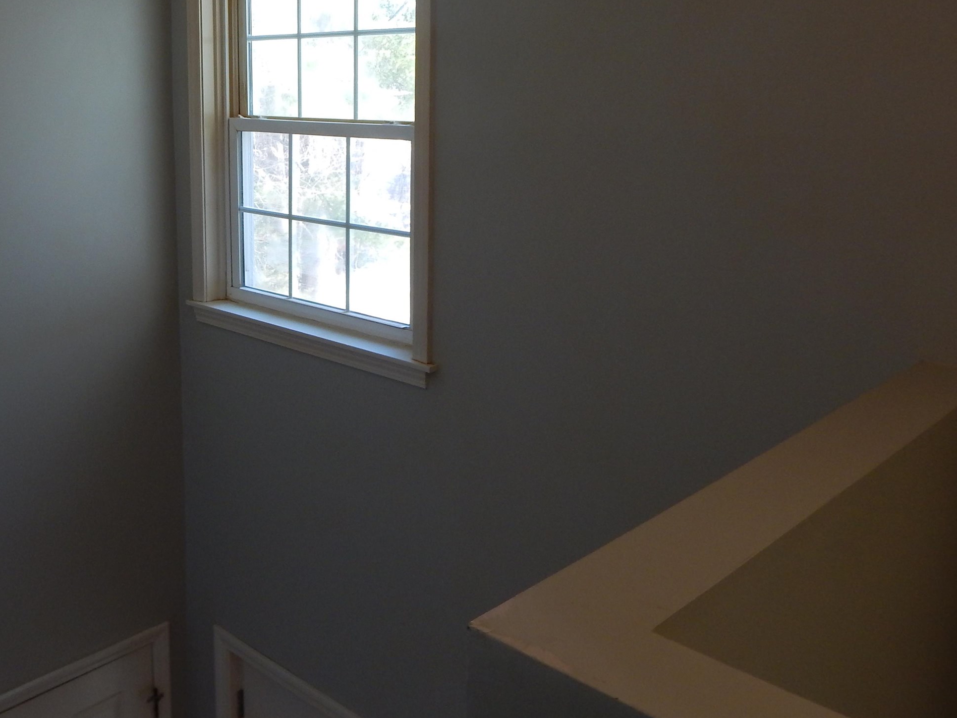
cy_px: 229
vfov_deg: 40.1
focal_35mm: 35
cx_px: 261
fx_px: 968
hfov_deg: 50.8
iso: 125
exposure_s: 1/60
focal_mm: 4
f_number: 3
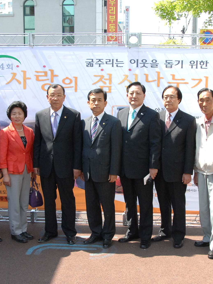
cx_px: 122
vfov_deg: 42.1
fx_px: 369
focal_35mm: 45
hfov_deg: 32.1
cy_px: 147
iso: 800
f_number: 8.5
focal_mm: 20
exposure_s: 1/320
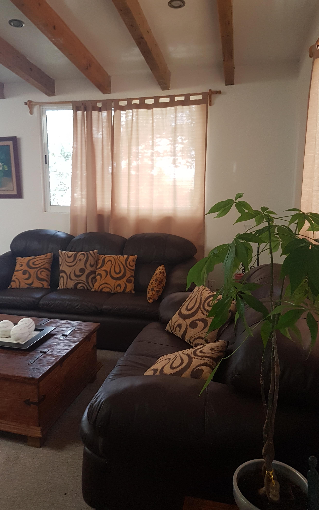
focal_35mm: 28
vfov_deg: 66.5
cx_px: 147
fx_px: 390
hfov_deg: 44.5
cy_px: 259
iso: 160
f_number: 1.7
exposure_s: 1/60
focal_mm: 4.2
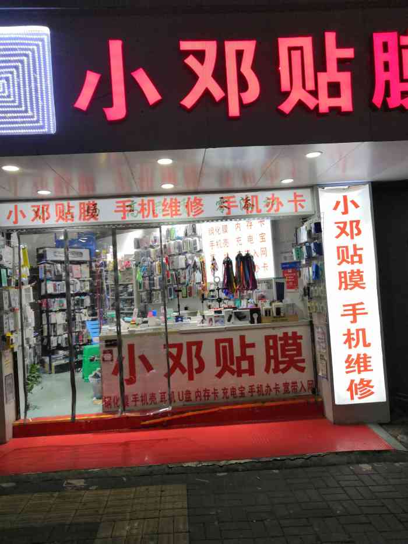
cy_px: 272
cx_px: 204
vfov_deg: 65.3
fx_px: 424
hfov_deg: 51.4
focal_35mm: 27
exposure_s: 1/100
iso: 125
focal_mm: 3.95
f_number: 1.8
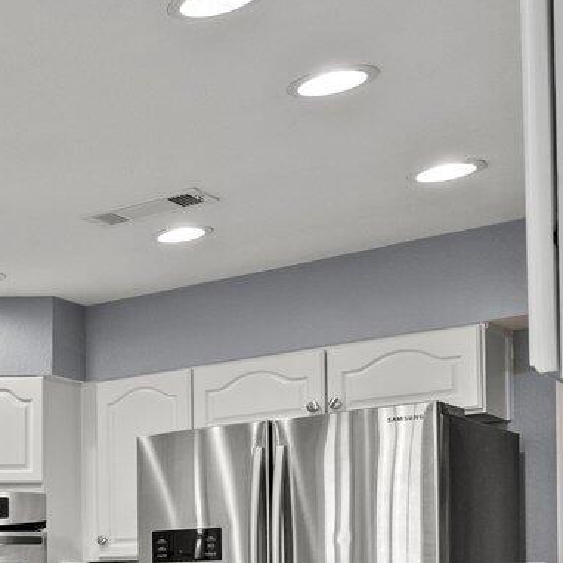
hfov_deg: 18.4
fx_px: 1228
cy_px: 596
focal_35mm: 67
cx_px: -528
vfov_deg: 24.3
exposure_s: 1/8
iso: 400
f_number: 8
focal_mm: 14.6
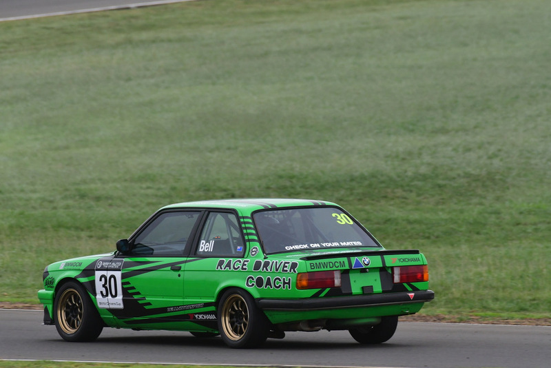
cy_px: 184
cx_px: 276
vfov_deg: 2.0
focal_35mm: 675
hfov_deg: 3.1
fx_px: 10334
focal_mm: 450
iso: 1250
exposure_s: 1/640
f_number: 9
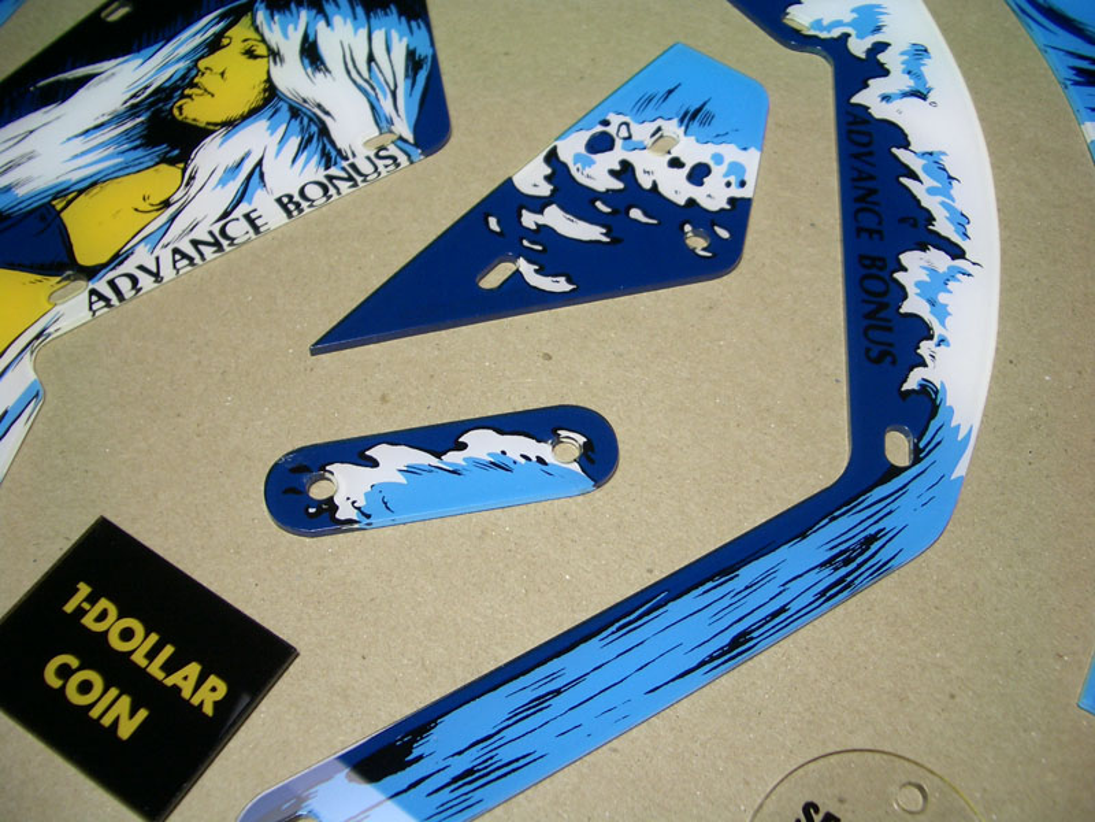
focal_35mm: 35
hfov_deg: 52.6
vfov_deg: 40.7
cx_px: 548
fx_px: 1107
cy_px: 411
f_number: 2.6
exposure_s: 1/400
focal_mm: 5.8
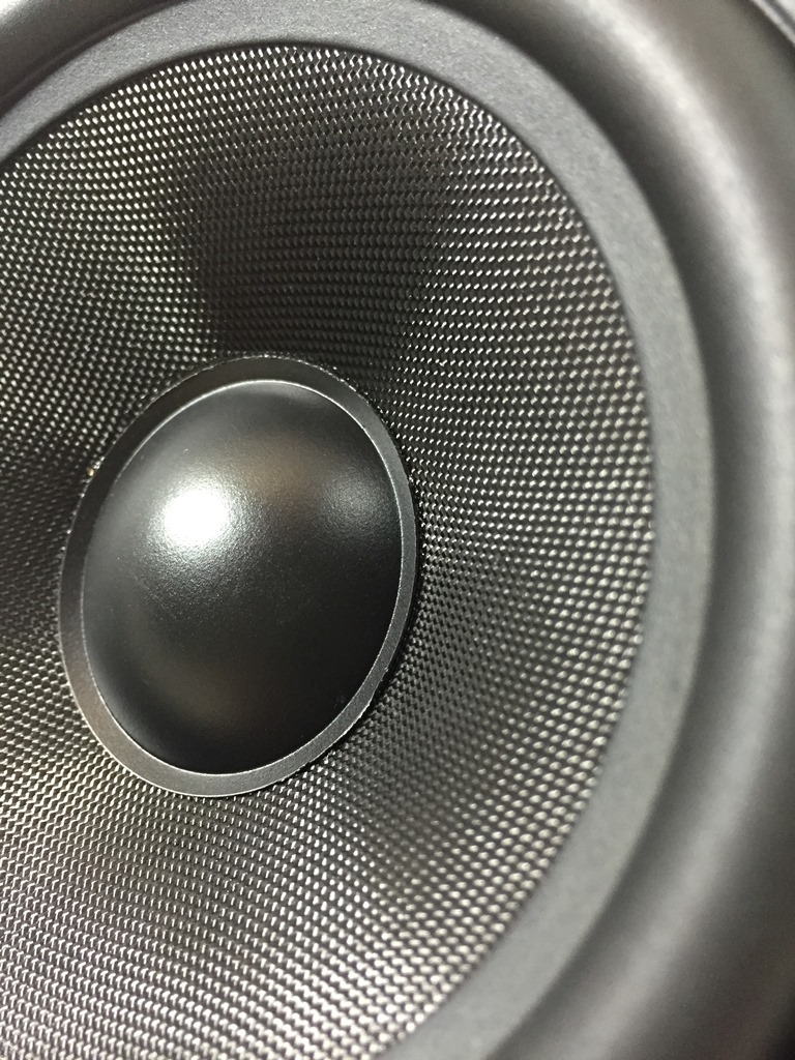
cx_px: 398
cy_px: 530
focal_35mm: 29
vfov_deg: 61.7
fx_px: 888
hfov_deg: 48.2
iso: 250
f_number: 2.2
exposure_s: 1/33
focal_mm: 4.15
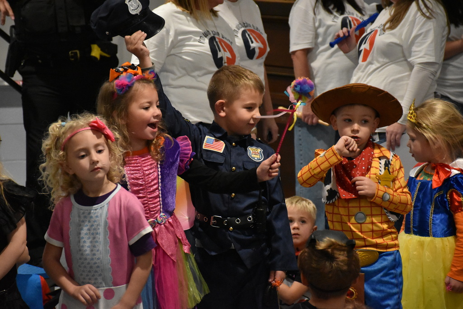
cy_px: 154
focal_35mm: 150
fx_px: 1929
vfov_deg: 9.2
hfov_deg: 13.7
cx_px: 232
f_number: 5.6
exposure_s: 1/400
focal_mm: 100
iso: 6400
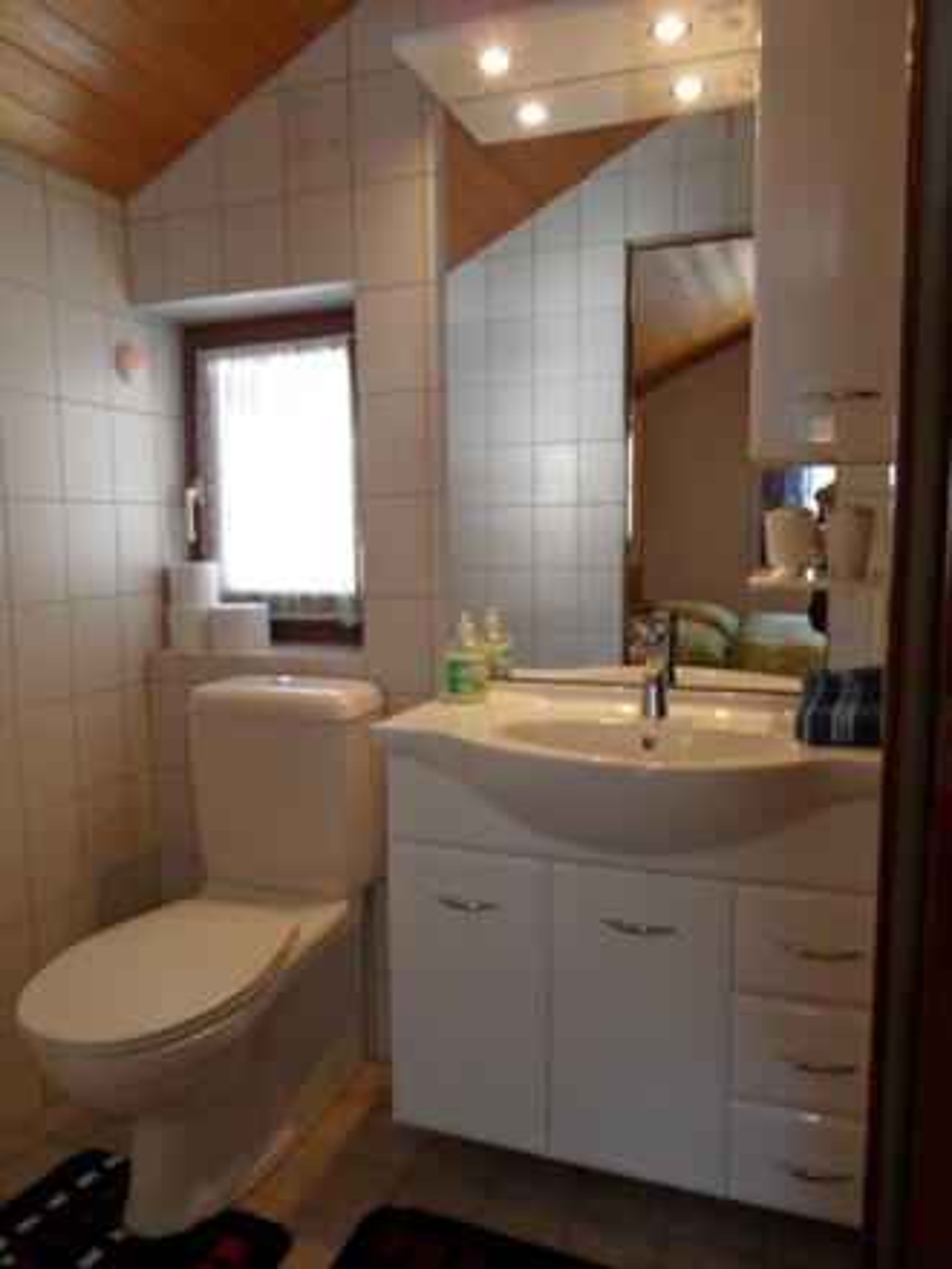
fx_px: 880
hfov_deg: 56.8
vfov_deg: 71.6
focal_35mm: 24
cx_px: 476
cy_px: 634
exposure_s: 1/30
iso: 120
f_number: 3.2
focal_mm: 3.9
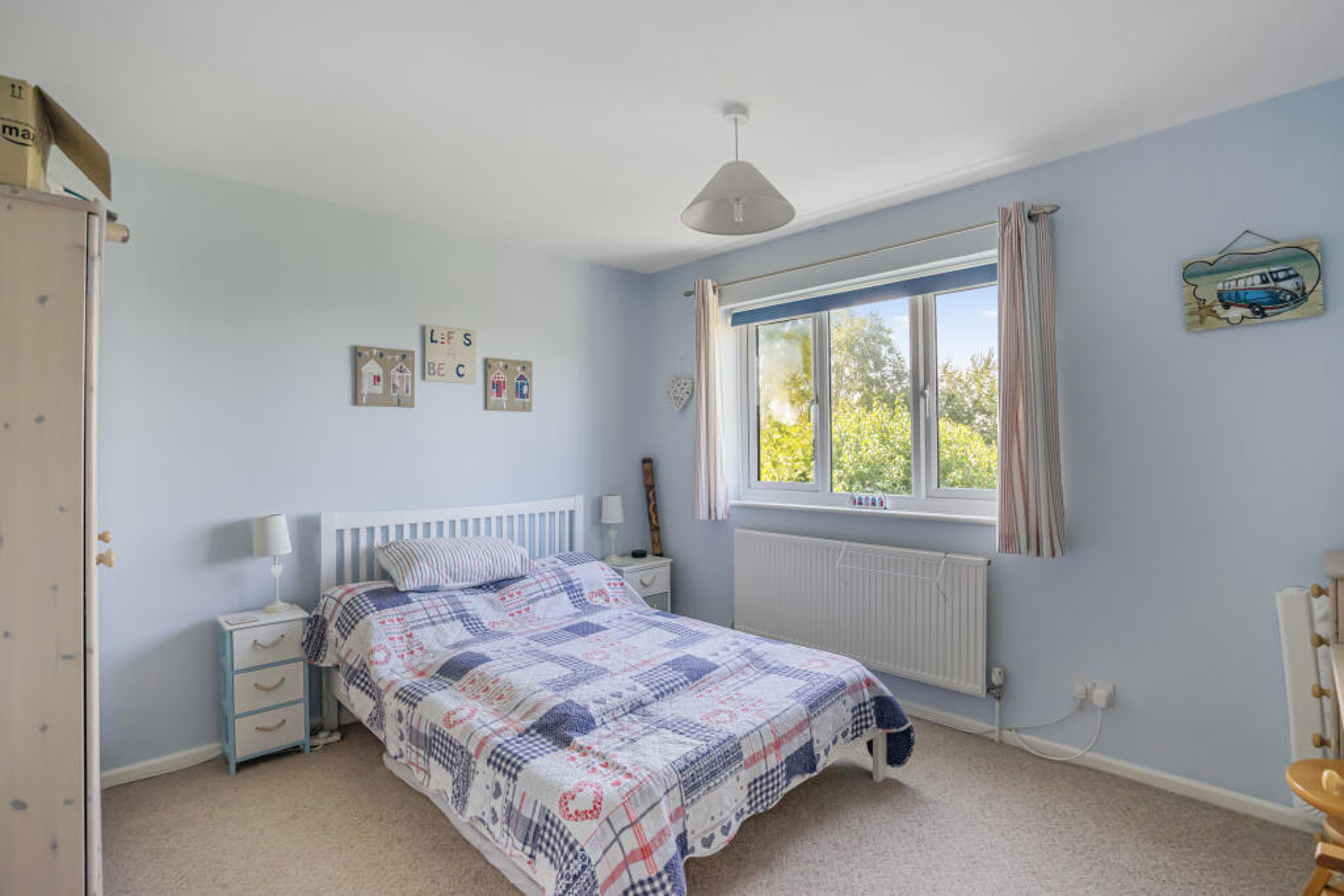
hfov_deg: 96.7
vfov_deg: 73.8
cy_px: 448
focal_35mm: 16
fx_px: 597
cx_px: 672
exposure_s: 1/125
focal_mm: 16
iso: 400
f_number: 7.1
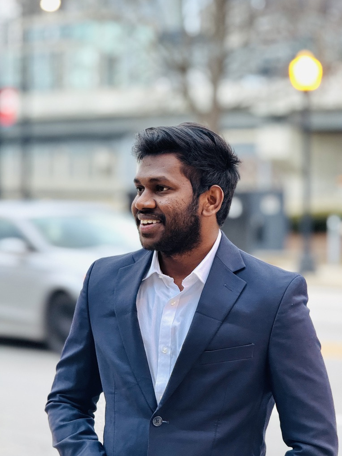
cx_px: 172
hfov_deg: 12.2
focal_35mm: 121
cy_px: 229
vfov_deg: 16.3
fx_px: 1594
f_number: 2.8
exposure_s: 1/60
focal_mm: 15.66
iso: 500
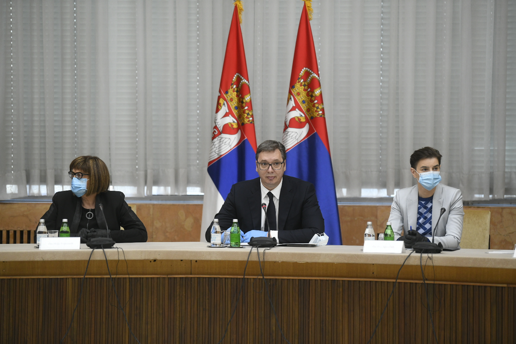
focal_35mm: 135
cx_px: 258
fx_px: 1935
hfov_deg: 15.2
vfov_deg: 10.2
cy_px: 172
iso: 2000
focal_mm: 135
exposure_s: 1/400
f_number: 2.8
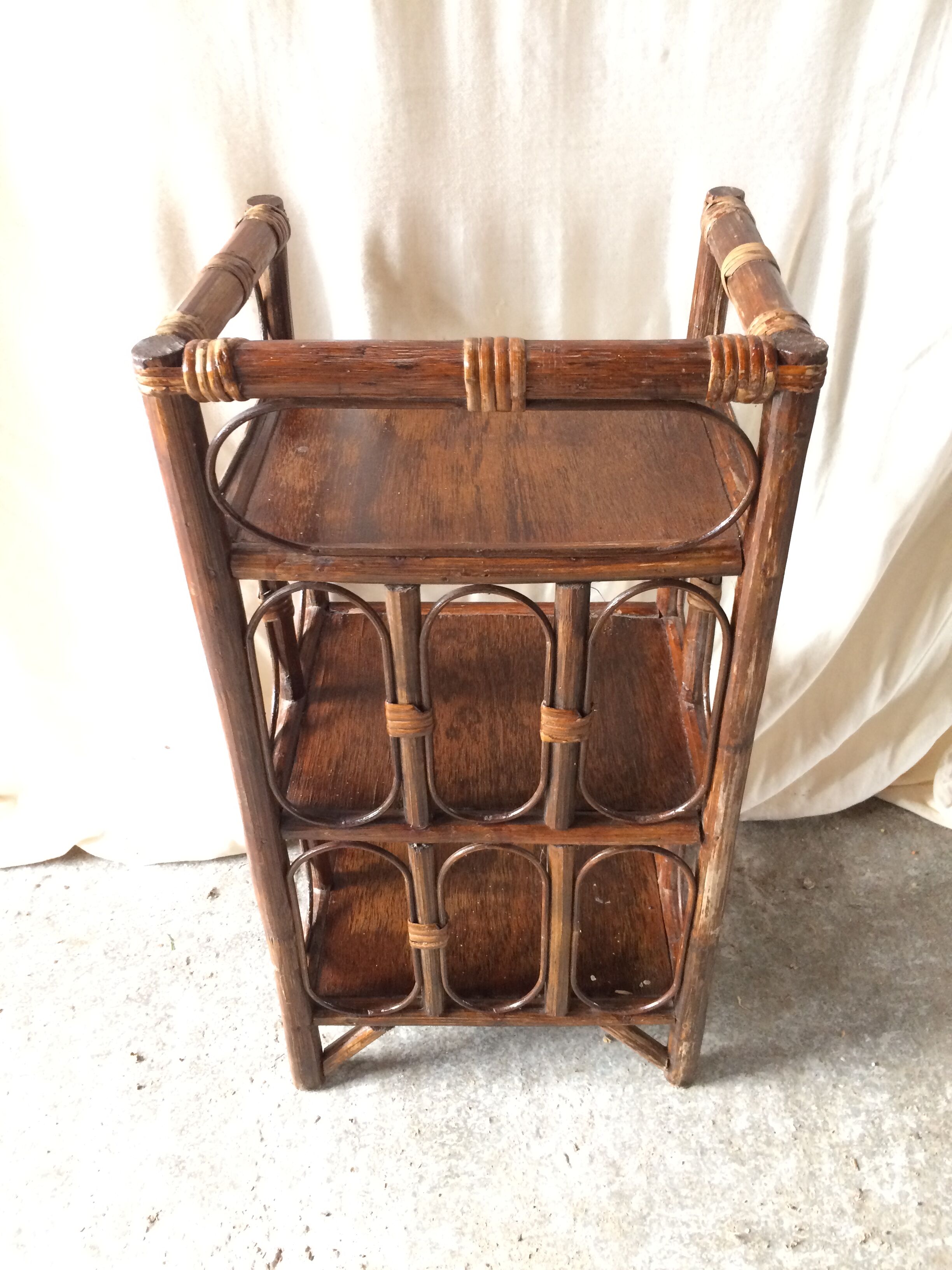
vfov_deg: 61.7
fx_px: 1063
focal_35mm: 29
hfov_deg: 48.2
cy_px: 635
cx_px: 476
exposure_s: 1/33
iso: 200
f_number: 2.2
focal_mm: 4.15
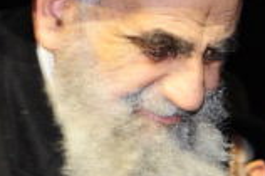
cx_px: 530
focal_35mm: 438
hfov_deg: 4.6
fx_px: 3223
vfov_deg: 3.1
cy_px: 161
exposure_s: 1/50
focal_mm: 45
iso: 800
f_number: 4
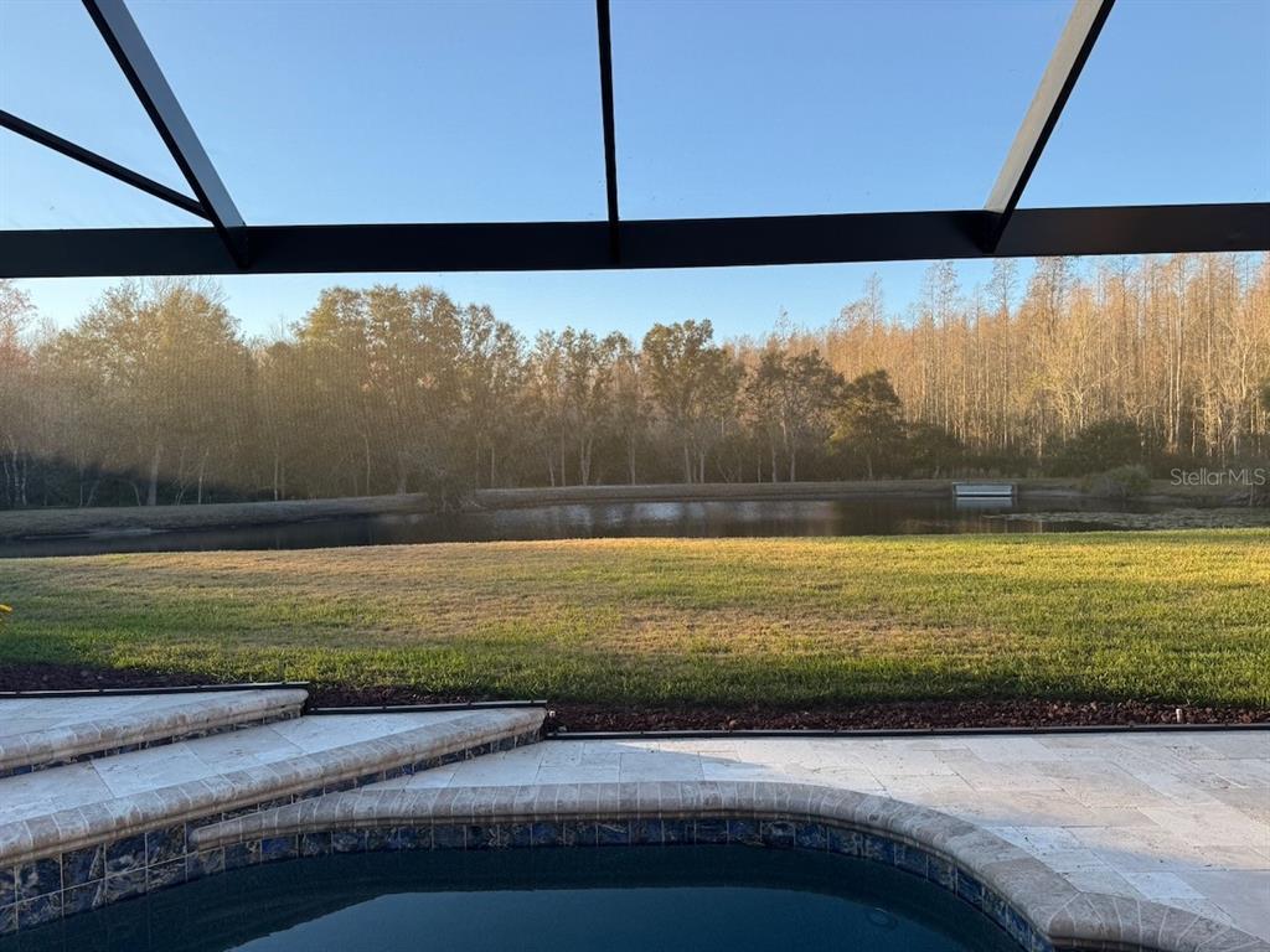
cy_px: 476
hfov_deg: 71.6
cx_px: 635
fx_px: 881
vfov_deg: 56.8
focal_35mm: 24
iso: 80
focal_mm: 6.76
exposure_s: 1/756
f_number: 1.78
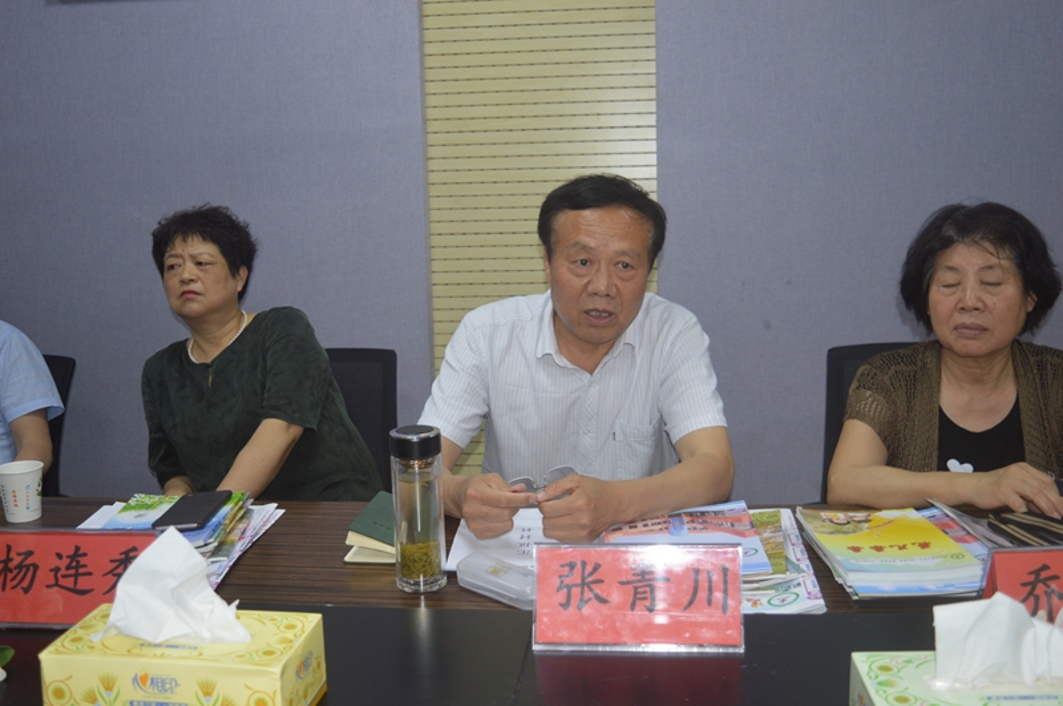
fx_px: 1106
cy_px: 353
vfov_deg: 35.4
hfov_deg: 51.3
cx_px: 532
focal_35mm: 38
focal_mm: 25
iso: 400
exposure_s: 1/60
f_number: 4
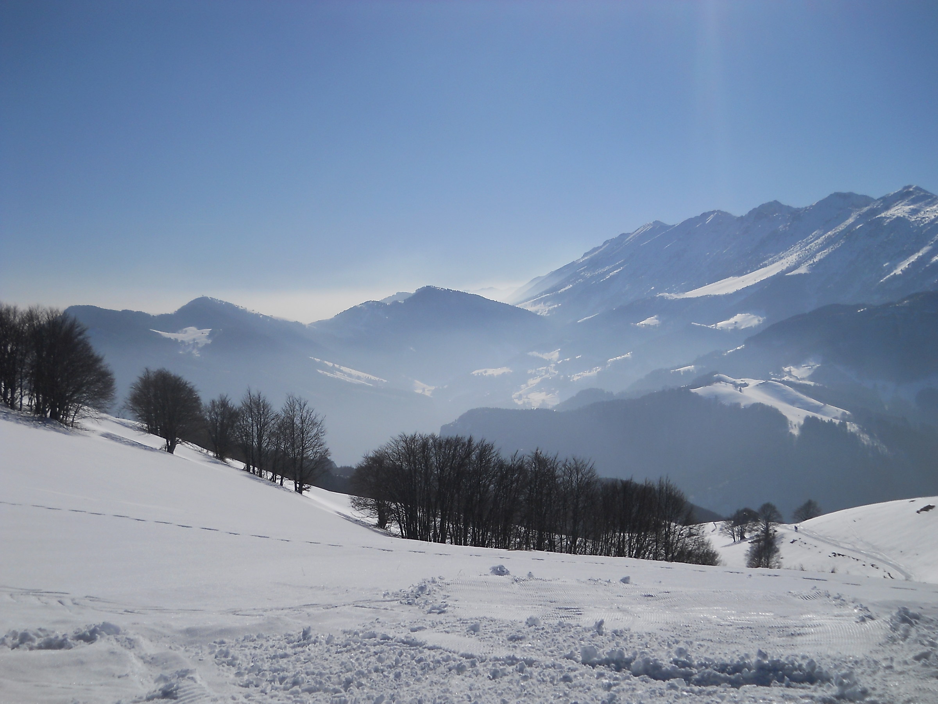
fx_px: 1111
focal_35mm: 41
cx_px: 469
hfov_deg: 45.8
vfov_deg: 35.1
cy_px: 352
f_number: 5.5
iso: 80
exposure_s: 1/1500
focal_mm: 6.72
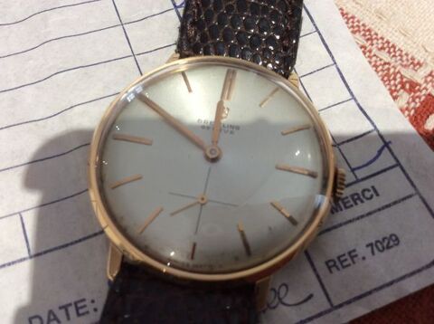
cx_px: 217
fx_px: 400
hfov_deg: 56.9
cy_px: 162
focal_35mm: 32
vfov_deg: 44.0
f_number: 2.4
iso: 40
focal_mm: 3.3
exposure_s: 1/25
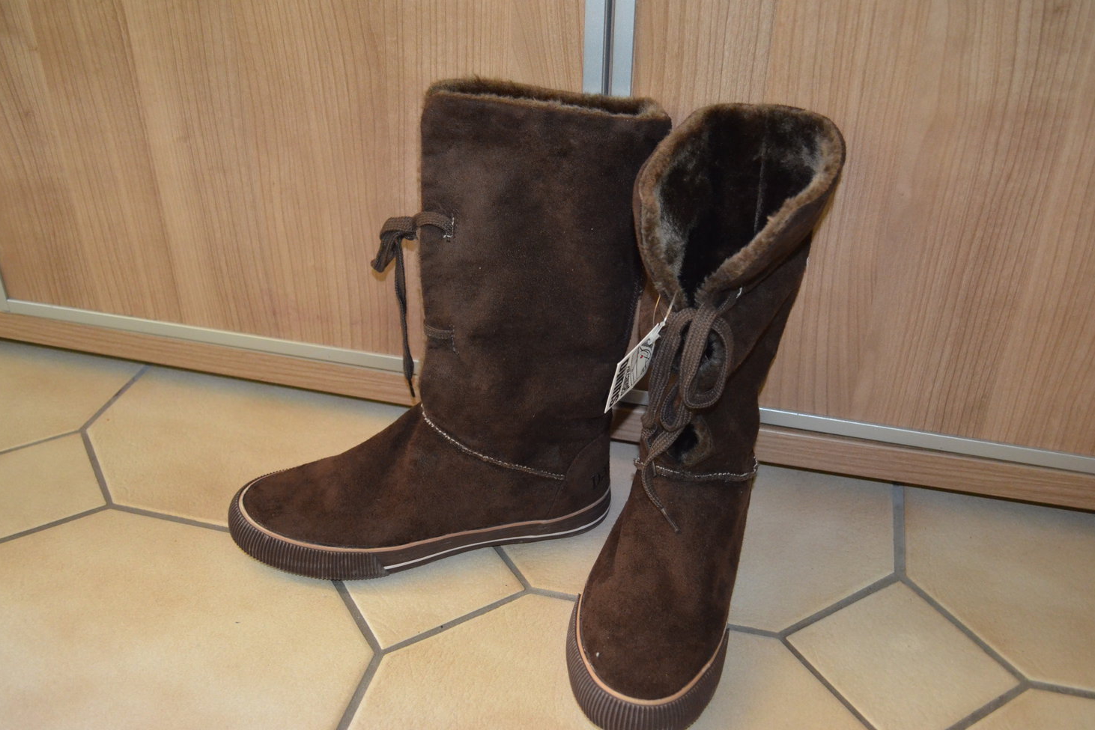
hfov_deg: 55.8
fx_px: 1034
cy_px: 362
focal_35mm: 34
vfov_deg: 38.9
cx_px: 539
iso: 2200
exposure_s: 1/30
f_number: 4
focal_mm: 22
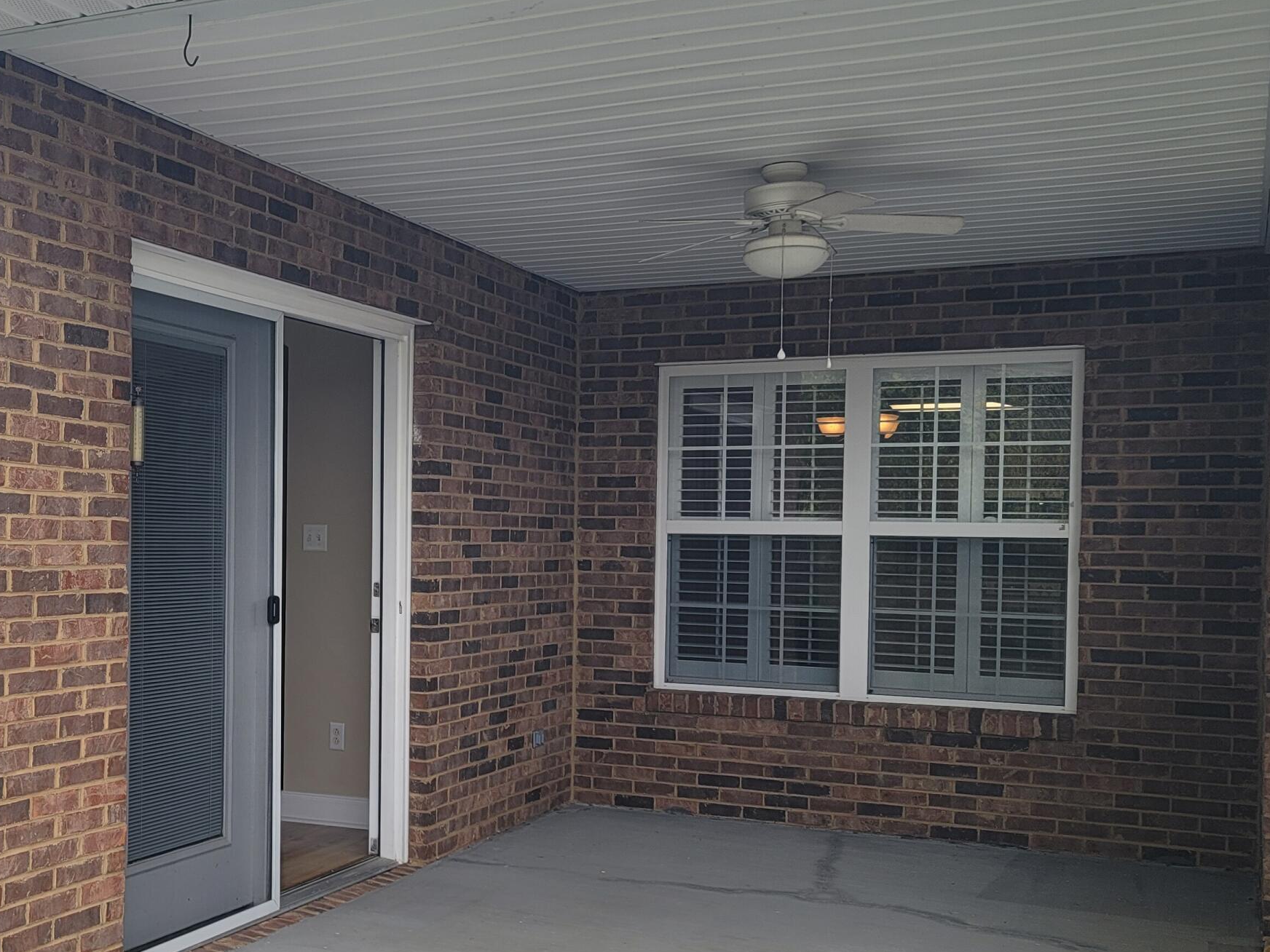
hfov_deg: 42.9
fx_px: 1578
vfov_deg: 33.5
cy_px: 558
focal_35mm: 43
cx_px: 373
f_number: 1.8
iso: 20
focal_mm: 7
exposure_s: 1/347
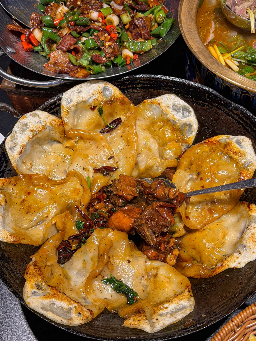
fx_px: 473
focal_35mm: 48
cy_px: 170
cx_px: 128
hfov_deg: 30.3
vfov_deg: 39.7
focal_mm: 6.76
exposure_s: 1/240
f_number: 1.8
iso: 64
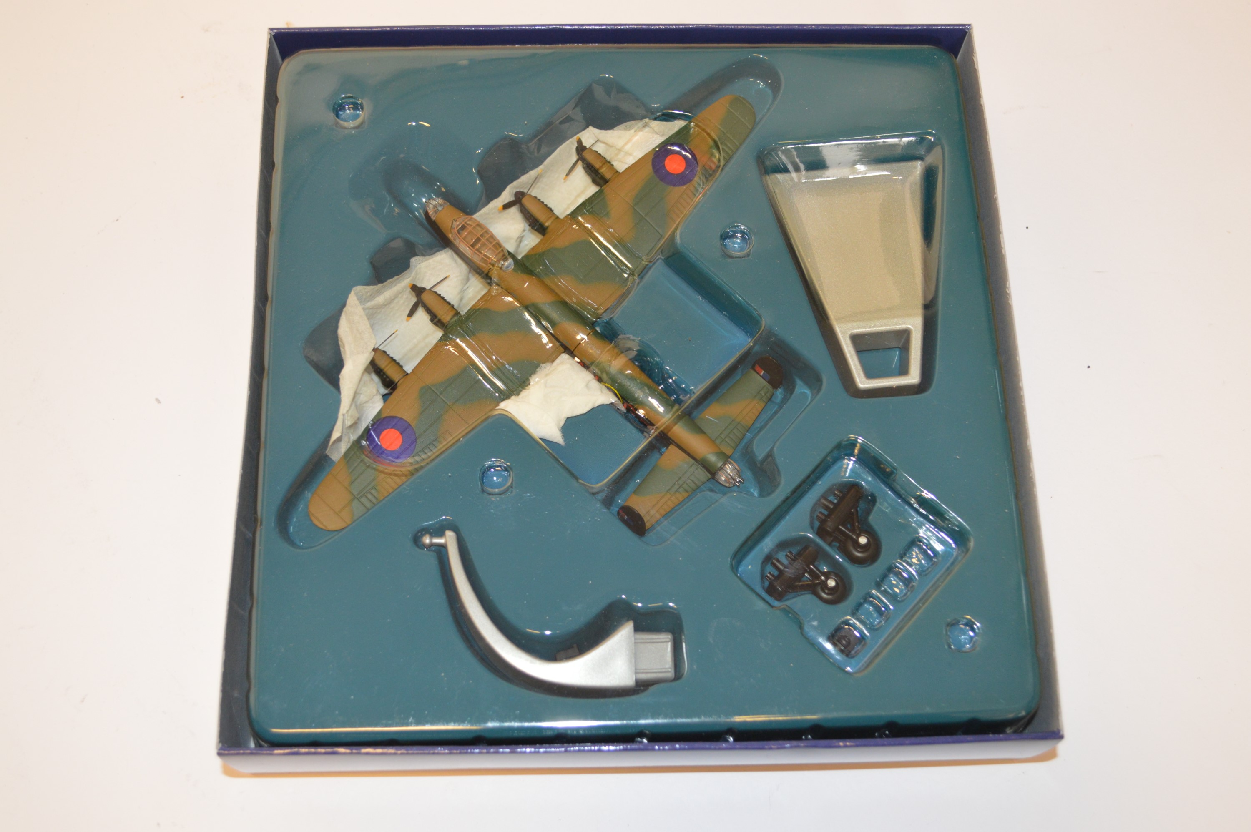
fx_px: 1458
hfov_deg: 46.4
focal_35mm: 42
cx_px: 626
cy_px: 416
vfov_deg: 31.8
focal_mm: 28
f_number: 4.5
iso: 720
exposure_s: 1/60
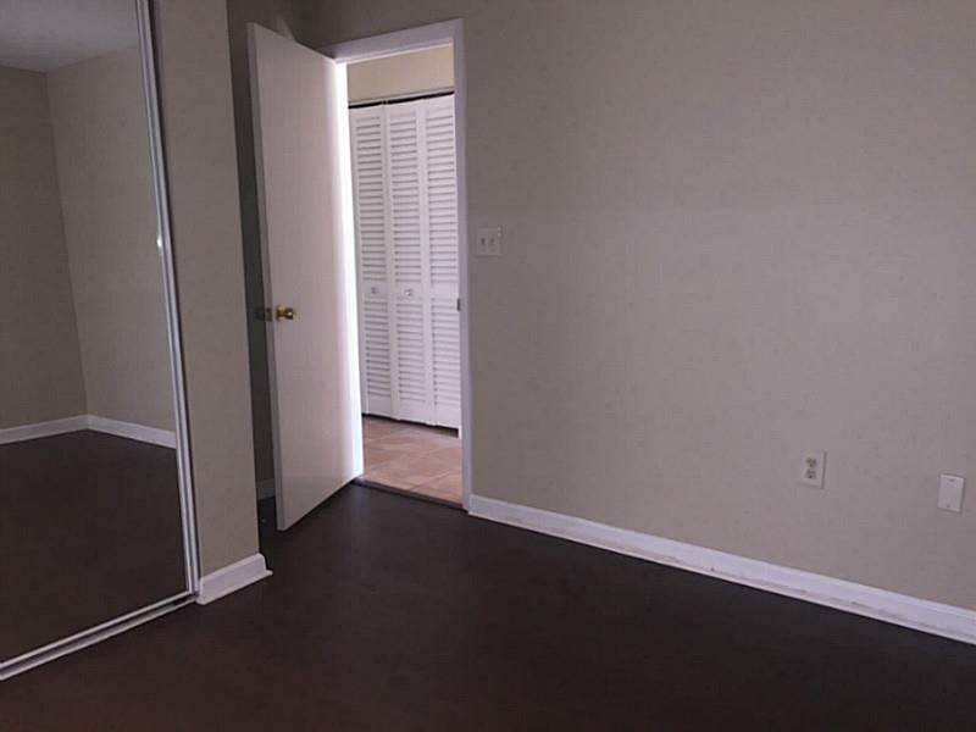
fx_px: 818
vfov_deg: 48.2
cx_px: 488
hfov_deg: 61.7
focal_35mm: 29
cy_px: 366
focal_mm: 4.15
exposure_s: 1/30
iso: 50
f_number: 2.2
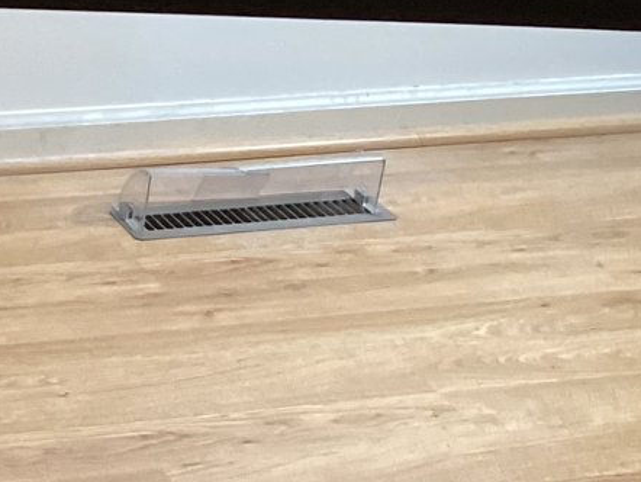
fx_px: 1964
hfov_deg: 17.4
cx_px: -183
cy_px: 574
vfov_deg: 13.6
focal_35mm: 106
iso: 250
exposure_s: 1/60
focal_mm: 3.3
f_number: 2.4
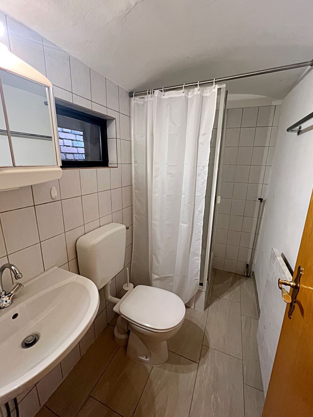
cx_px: 158
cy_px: 205
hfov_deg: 85.7
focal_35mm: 14
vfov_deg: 102.1
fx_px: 169
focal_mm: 1.57
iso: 250
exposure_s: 1/50
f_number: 1.8
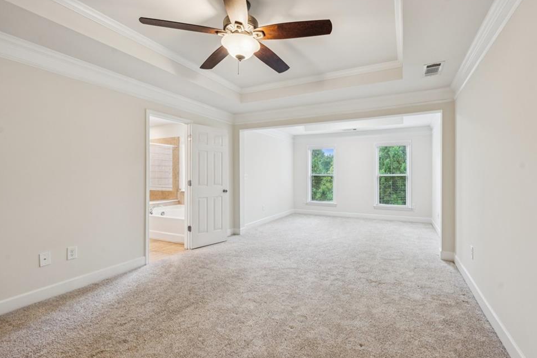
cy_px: 173
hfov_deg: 91.5
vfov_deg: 68.8
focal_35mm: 18
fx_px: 261
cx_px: 279
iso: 400
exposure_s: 1/10
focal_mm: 16.5
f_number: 8
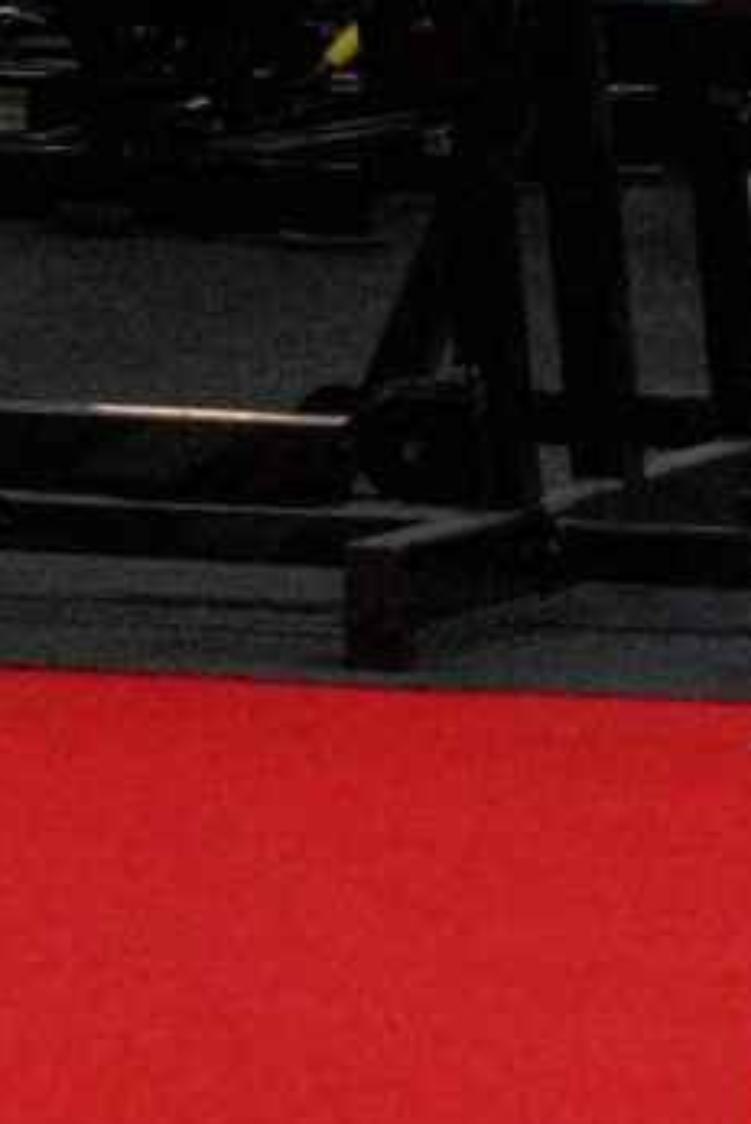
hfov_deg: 2.5
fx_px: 17348
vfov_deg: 3.7
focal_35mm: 555
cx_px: 636
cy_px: -702
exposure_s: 1/80
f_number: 5.6
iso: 1600
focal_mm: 50
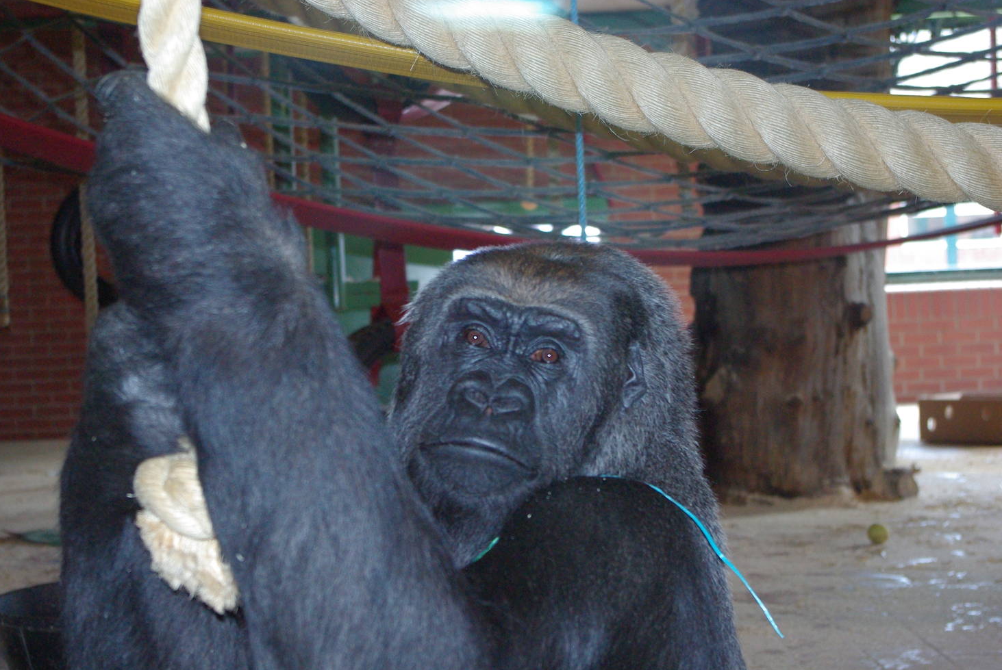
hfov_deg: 28.8
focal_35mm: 70
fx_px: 1950
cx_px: 476
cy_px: 337
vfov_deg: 19.5
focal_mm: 42.5
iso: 800
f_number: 4.5
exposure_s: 1/60
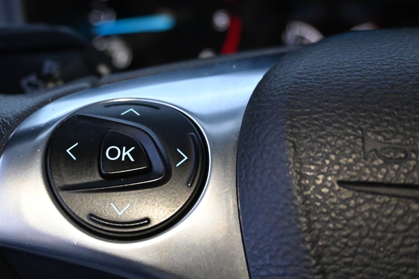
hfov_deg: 34.8
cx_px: 107
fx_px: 654
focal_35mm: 56
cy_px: 138
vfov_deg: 24.1
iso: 4500
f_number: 4.2
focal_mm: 24.5
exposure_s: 1/60
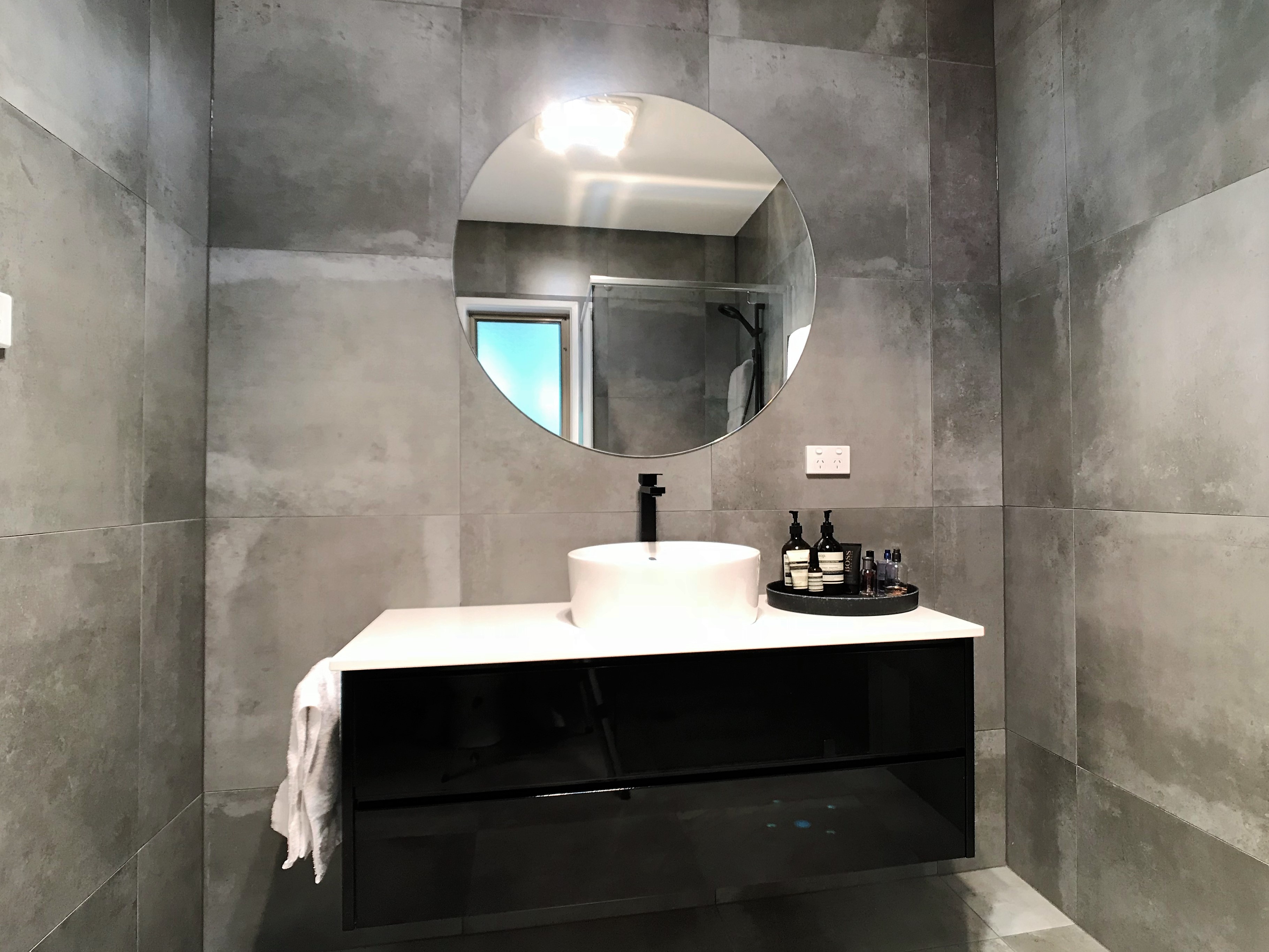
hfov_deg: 63.4
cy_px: 476
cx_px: 634
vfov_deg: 49.7
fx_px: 1026
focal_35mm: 28
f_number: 1.8
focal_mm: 3.99
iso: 40
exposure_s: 1/17
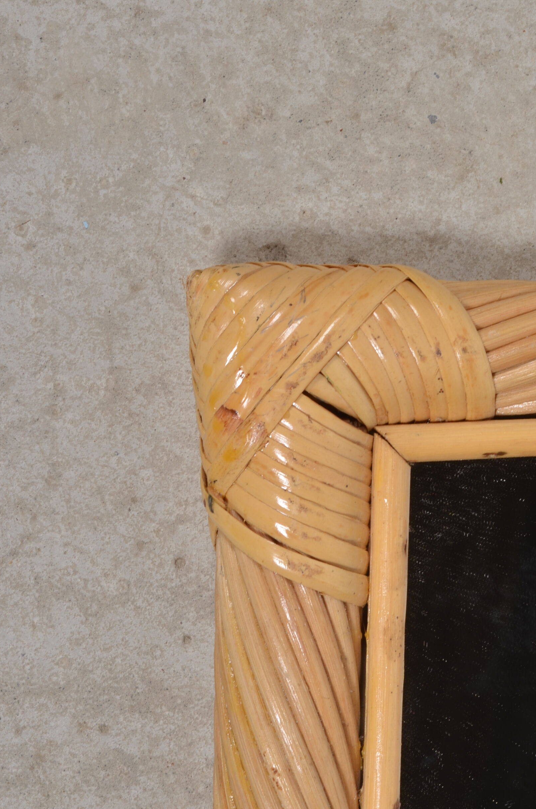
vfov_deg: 18.0
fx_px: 2557
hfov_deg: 11.9
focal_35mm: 114
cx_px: 367
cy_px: 449
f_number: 14
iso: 100
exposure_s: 1/125
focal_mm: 50
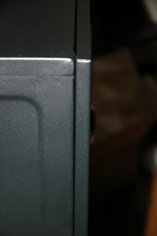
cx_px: 78
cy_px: 118
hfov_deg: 13.0
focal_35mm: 105
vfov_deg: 19.5
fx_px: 688
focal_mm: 70
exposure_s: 1/60
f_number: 4.5
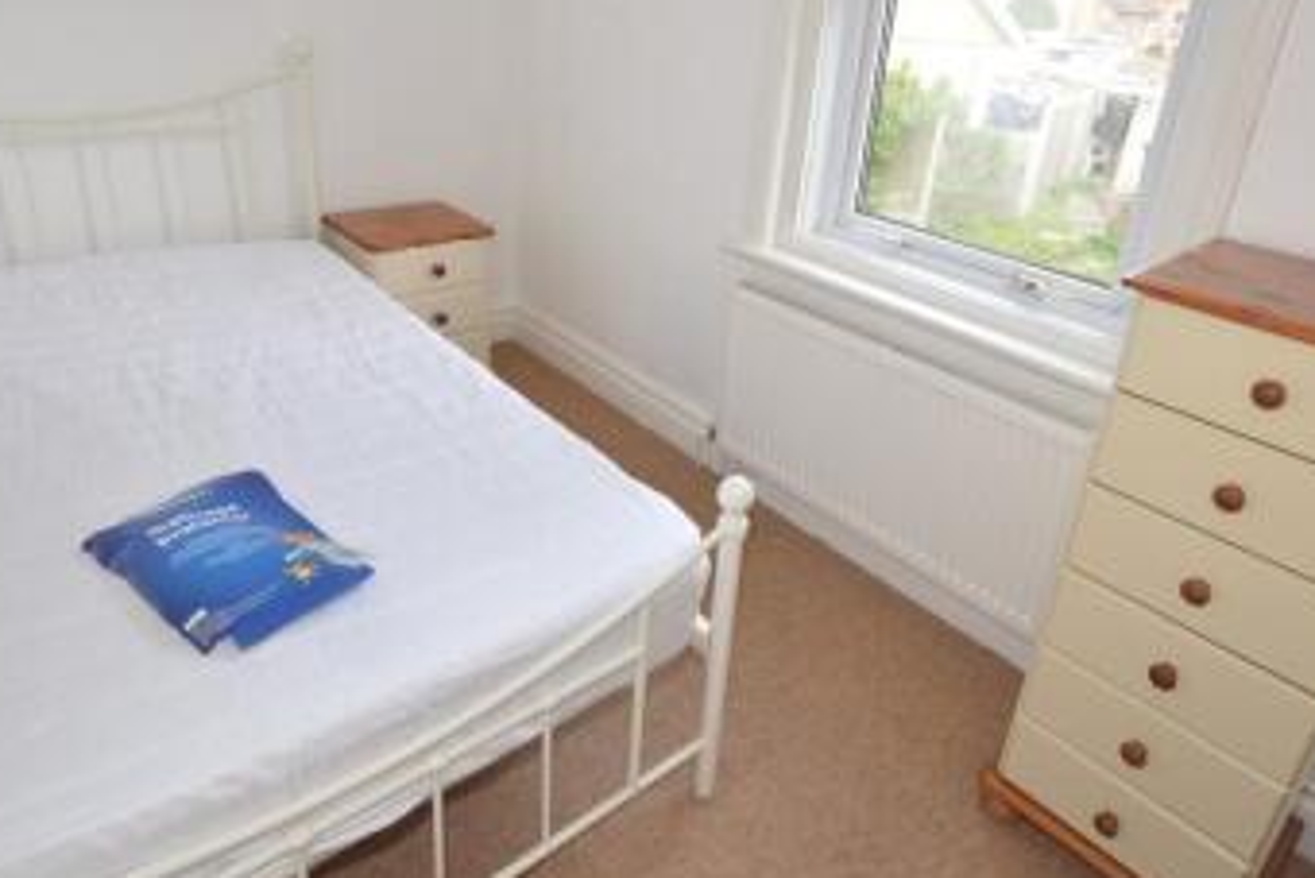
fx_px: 767
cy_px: 331
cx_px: 677
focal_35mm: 21
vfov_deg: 58.8
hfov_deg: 81.2
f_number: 4.5
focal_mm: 10
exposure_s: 1/80
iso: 400
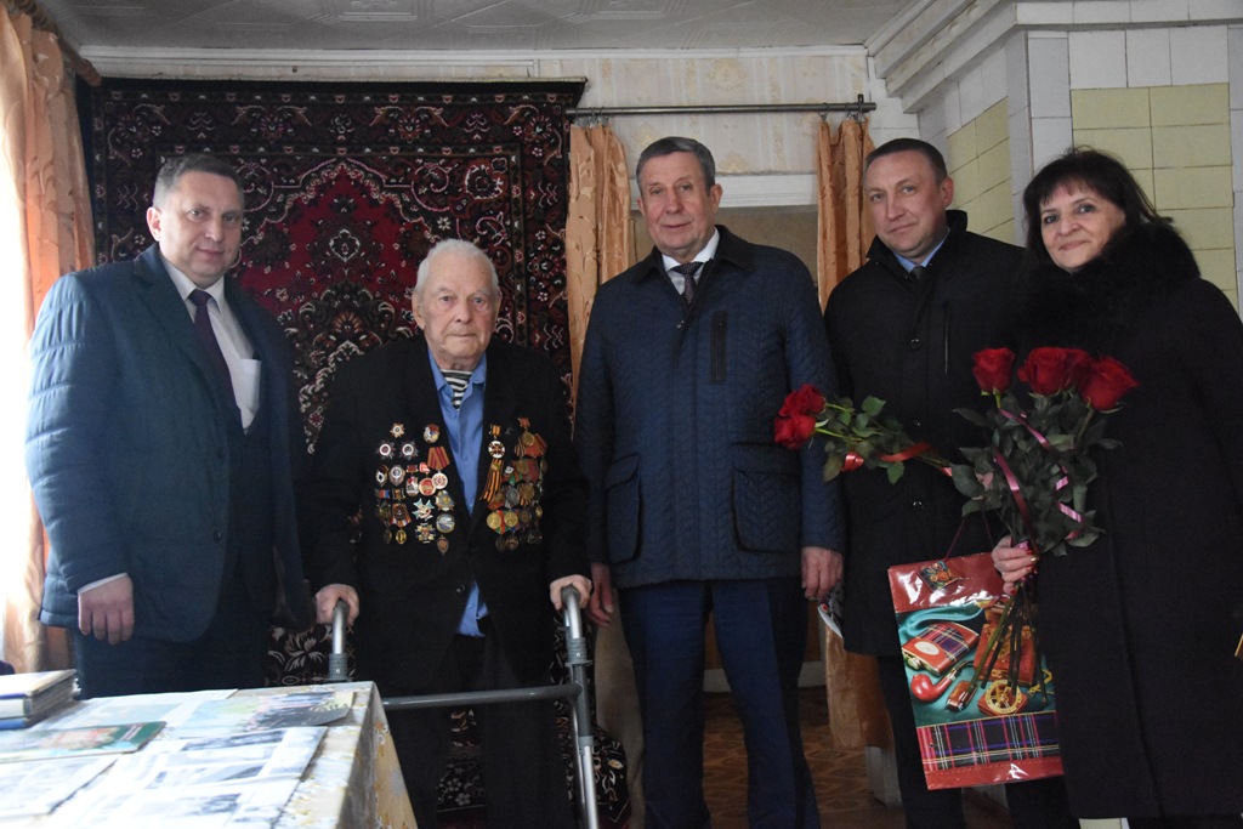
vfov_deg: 35.5
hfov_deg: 51.3
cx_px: 622
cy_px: 414
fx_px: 1295
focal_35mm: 38
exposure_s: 1/160
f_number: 5
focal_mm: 25
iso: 10000
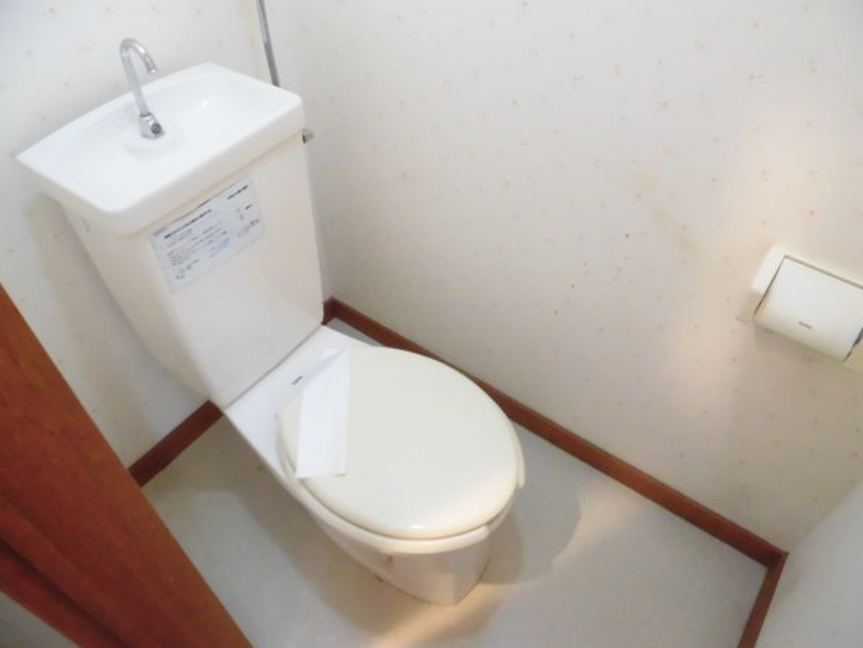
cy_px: 319
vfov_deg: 54.9
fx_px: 624
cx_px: 441
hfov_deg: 69.4
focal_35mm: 25
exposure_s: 1/13
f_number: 3.1
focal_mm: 4.3
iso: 800
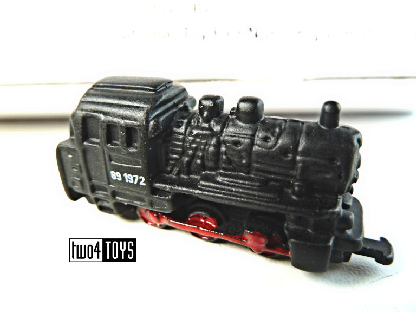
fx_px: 300
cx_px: 208
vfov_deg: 54.9
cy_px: 156
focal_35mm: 25
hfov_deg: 69.4
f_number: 3.3
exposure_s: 1/40
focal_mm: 4.1
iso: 80
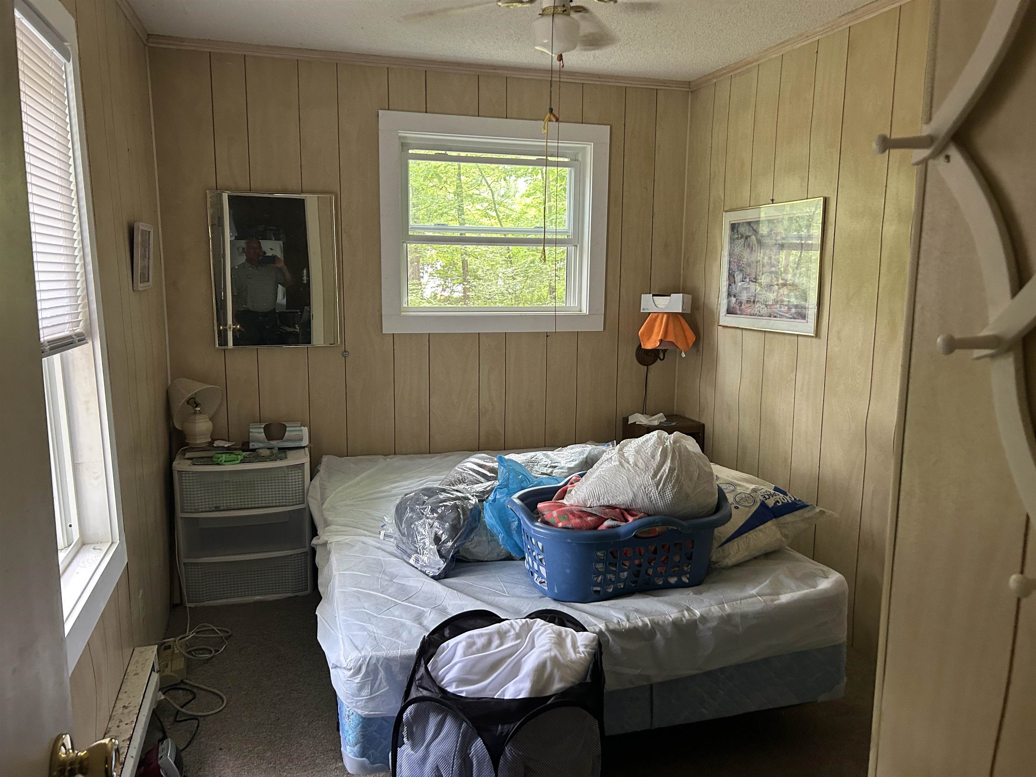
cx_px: 518
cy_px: 388
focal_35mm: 26
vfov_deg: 53.1
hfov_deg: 67.3
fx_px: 778
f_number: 1.5
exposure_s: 1/60
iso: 250
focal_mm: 5.7
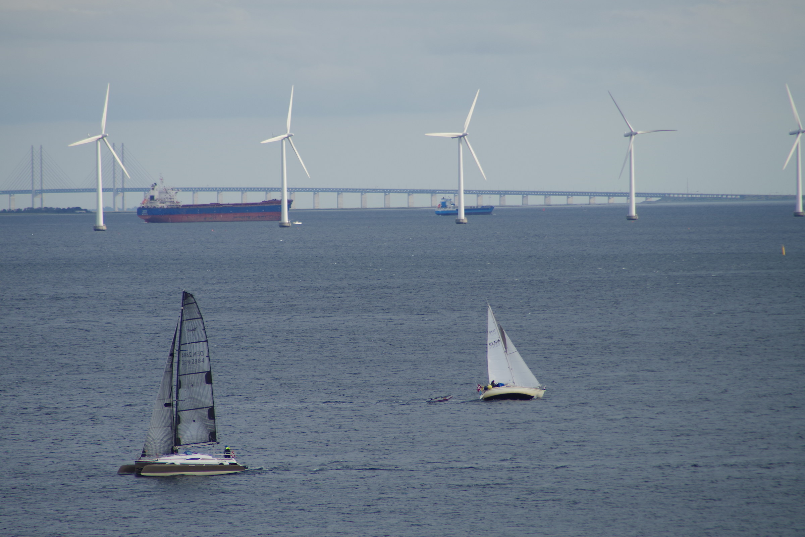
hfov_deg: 6.9
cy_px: 268
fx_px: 6708
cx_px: 402
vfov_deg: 4.6
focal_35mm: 300
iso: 100
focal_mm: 200
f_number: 5.6
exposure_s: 1/200
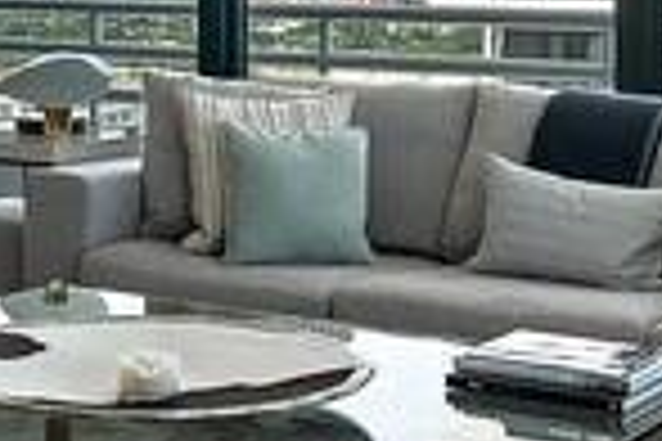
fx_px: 1802
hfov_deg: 20.6
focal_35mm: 98
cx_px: 126
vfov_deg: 13.7
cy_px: -14
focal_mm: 16
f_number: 8
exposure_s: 1/30
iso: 100
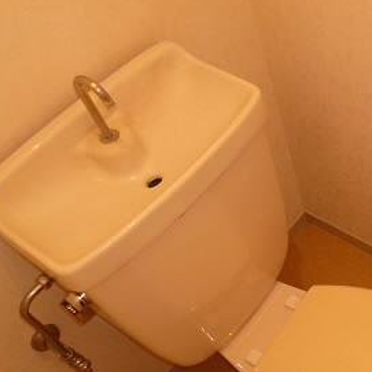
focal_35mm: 47
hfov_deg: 32.2
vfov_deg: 36.0
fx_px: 571
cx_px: 399
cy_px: 216
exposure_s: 1/60
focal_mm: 4.3
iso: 160
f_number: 2.5
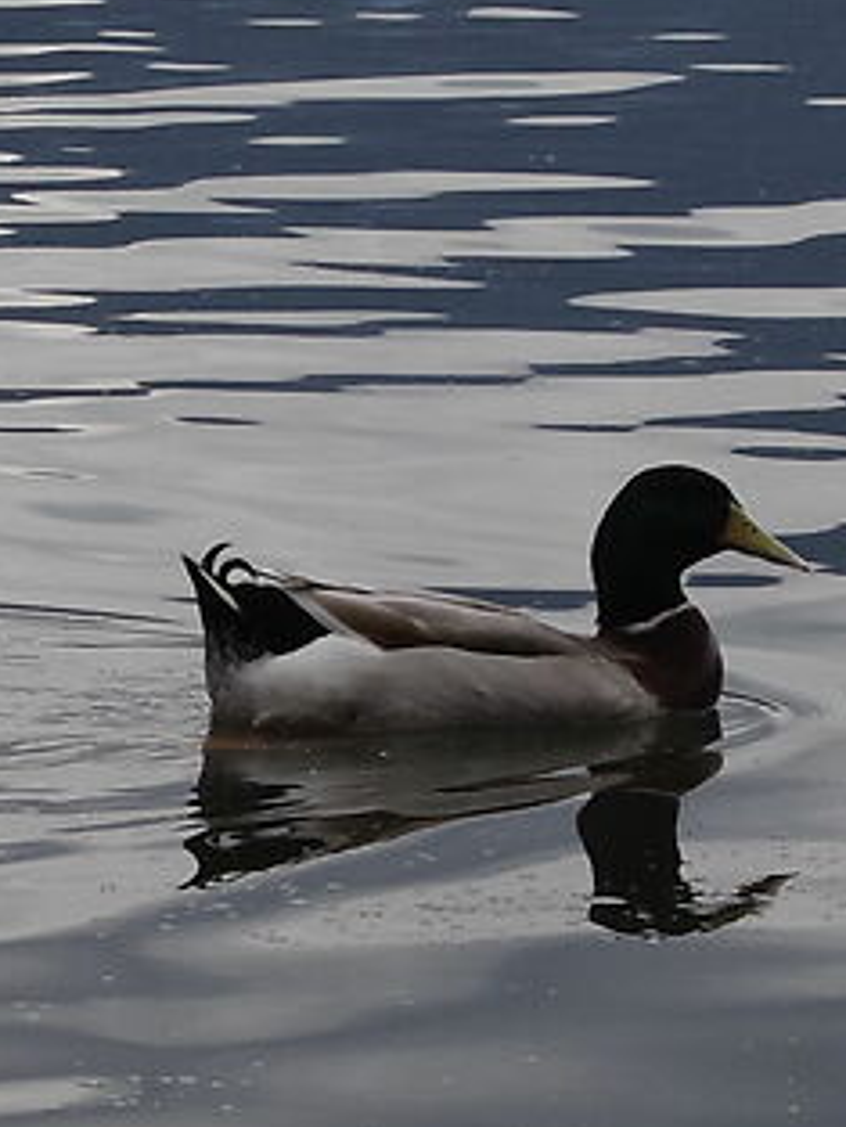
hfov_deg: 6.1
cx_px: -18
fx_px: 7913
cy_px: 666
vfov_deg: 8.1
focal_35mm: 243
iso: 400
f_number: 9
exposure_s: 1/250
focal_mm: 33
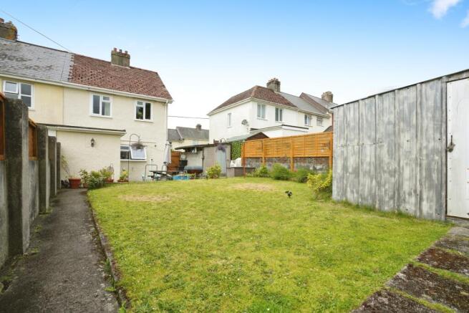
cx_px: 234
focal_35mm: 16
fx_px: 208
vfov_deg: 73.8
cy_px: 156
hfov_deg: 96.7
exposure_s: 1/1600
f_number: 9
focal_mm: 16
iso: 2000
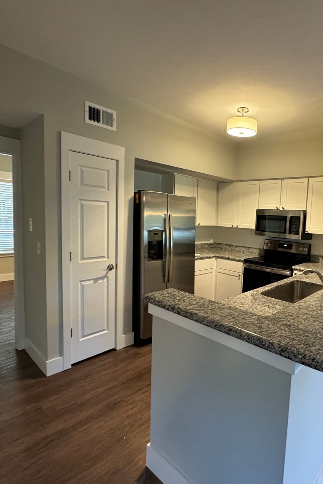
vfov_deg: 84.0
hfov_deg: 59.8
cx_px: 227
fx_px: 269
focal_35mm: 20
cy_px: 241
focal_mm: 2.22
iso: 400
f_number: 2.2
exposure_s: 1/60
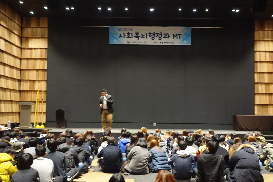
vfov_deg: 27.5
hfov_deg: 40.3
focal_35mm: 49
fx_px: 372
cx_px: 136
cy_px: 91
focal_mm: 18.02
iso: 800
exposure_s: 1/20
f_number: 3.2
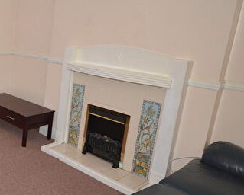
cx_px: -23
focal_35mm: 37
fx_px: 268
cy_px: 80
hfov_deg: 40.0
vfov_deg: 40.1
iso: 200
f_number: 5
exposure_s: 1/60
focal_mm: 12
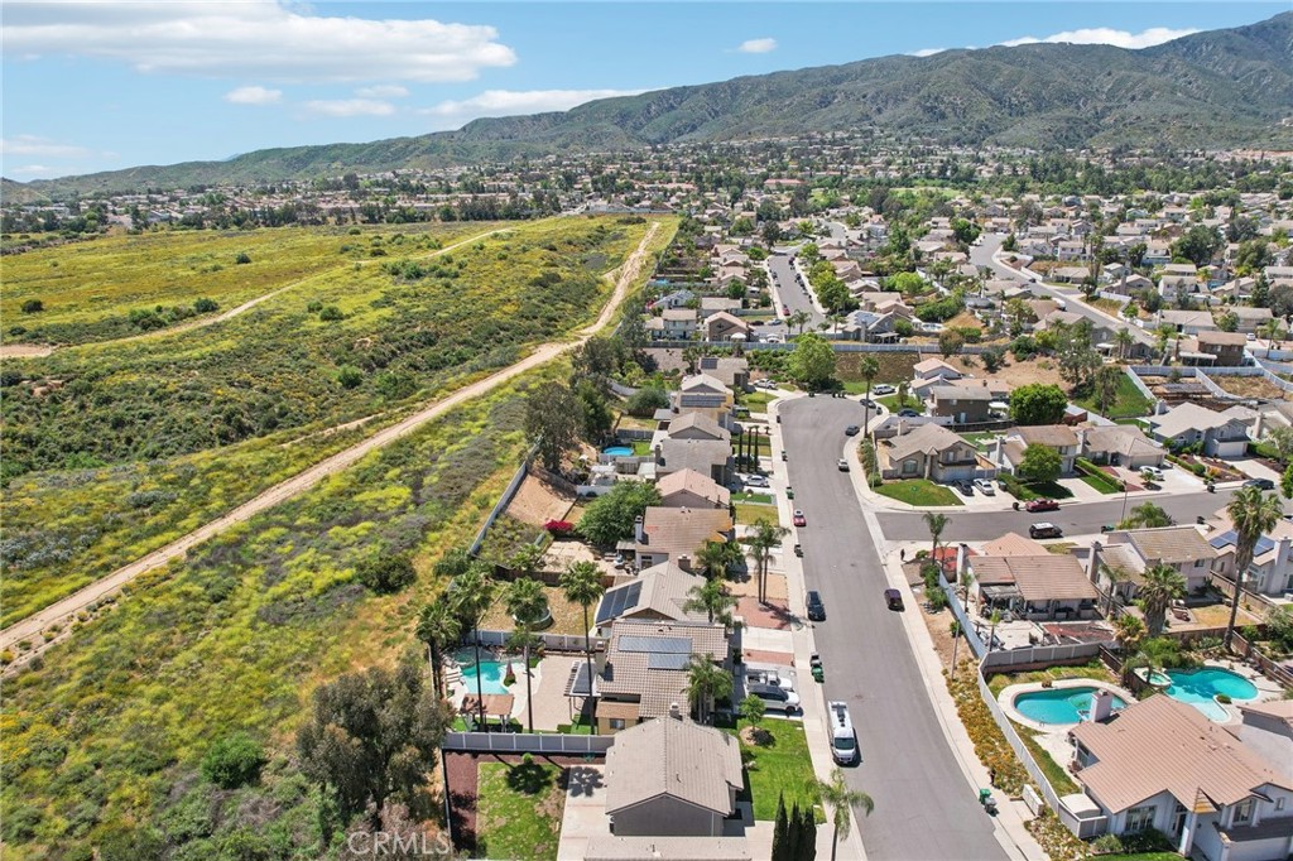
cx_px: 646
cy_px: 430
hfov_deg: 78.6
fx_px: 790
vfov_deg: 57.2
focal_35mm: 22
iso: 130
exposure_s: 1/2000
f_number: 2.8
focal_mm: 8.4
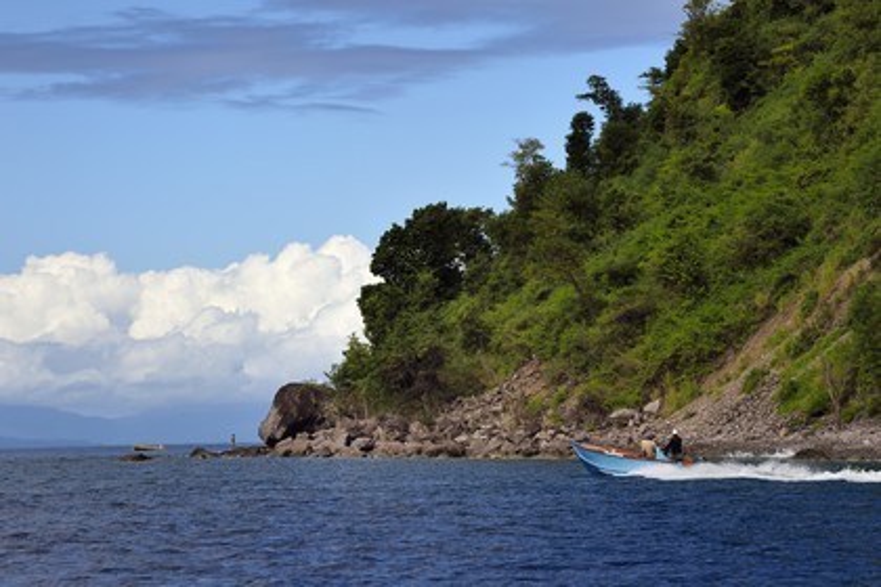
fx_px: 3915
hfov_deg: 12.8
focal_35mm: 160
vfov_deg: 8.6
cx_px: 440
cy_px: 294
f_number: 10
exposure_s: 1/800
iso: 200
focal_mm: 160
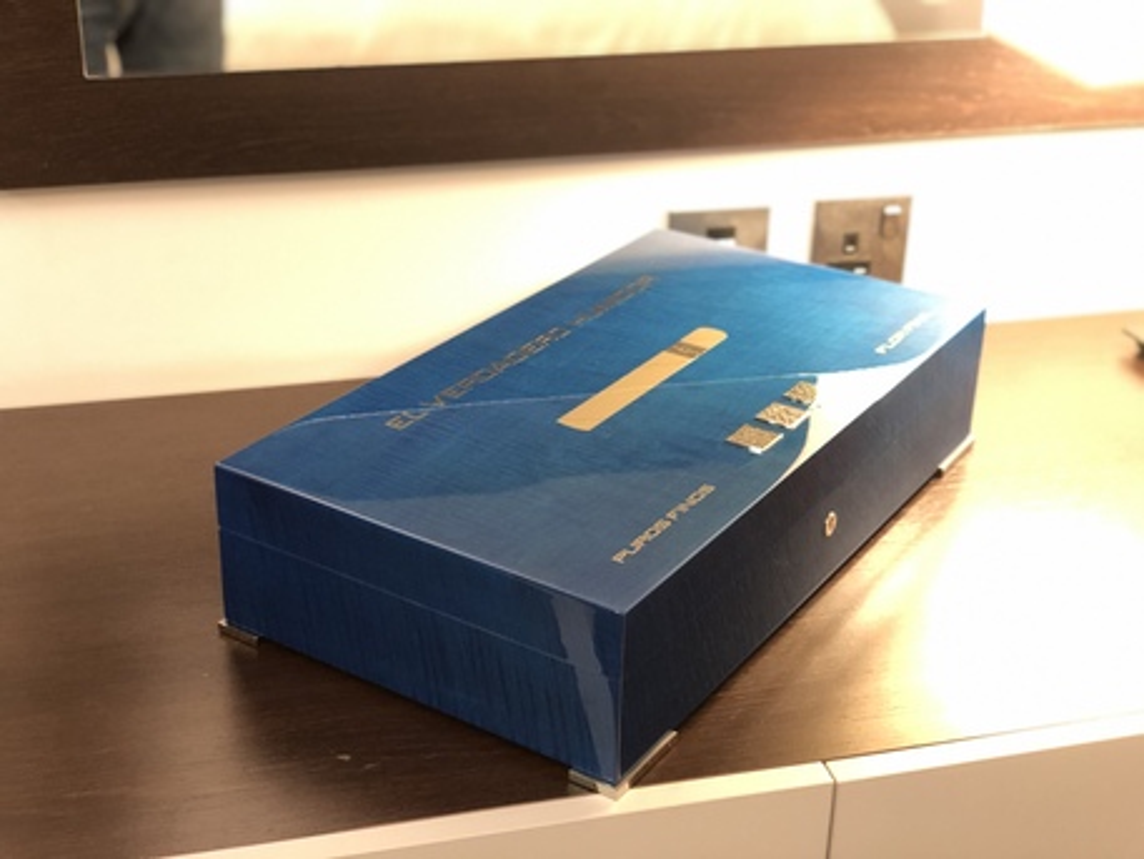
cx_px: 572
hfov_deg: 36.8
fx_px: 1719
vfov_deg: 28.0
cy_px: 430
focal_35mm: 52
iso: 160
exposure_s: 1/9
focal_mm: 6
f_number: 2.4
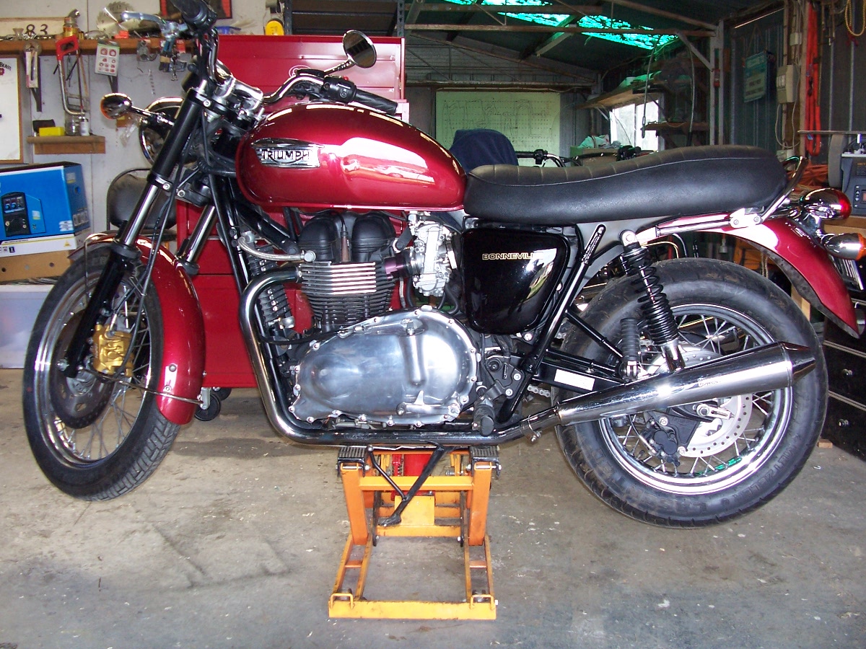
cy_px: 324
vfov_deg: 40.7
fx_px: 876
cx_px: 433
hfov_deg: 52.6
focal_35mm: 35
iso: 140
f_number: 2.8
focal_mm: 6
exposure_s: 1/60
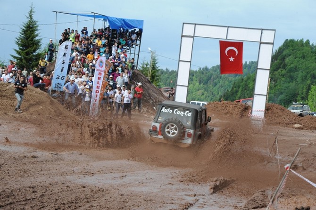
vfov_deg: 17.0
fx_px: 702
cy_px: 105
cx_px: 158
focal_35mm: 80
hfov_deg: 25.4
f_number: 13
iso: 200
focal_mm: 80
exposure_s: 1/160
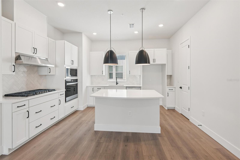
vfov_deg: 73.7
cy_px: 80
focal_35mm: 16
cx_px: 120
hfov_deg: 96.7
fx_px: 107
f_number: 8
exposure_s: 1/50
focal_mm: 16
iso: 400
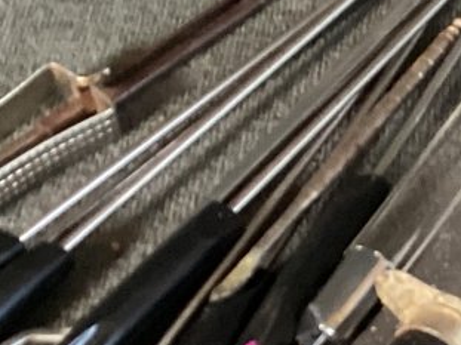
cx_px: 849
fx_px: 2010
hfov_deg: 12.0
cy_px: 224
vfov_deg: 9.8
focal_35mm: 151
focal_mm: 3.3
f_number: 2.4
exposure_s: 1/33
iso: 400
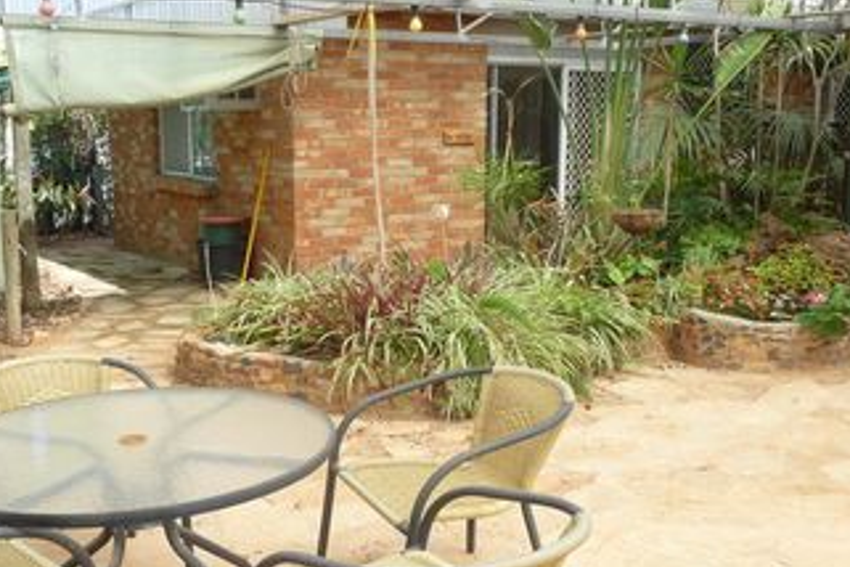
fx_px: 968
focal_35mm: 41
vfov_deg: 32.6
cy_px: 274
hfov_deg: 47.4
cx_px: 397
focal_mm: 4.7
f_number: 3.3
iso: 100
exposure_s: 1/160
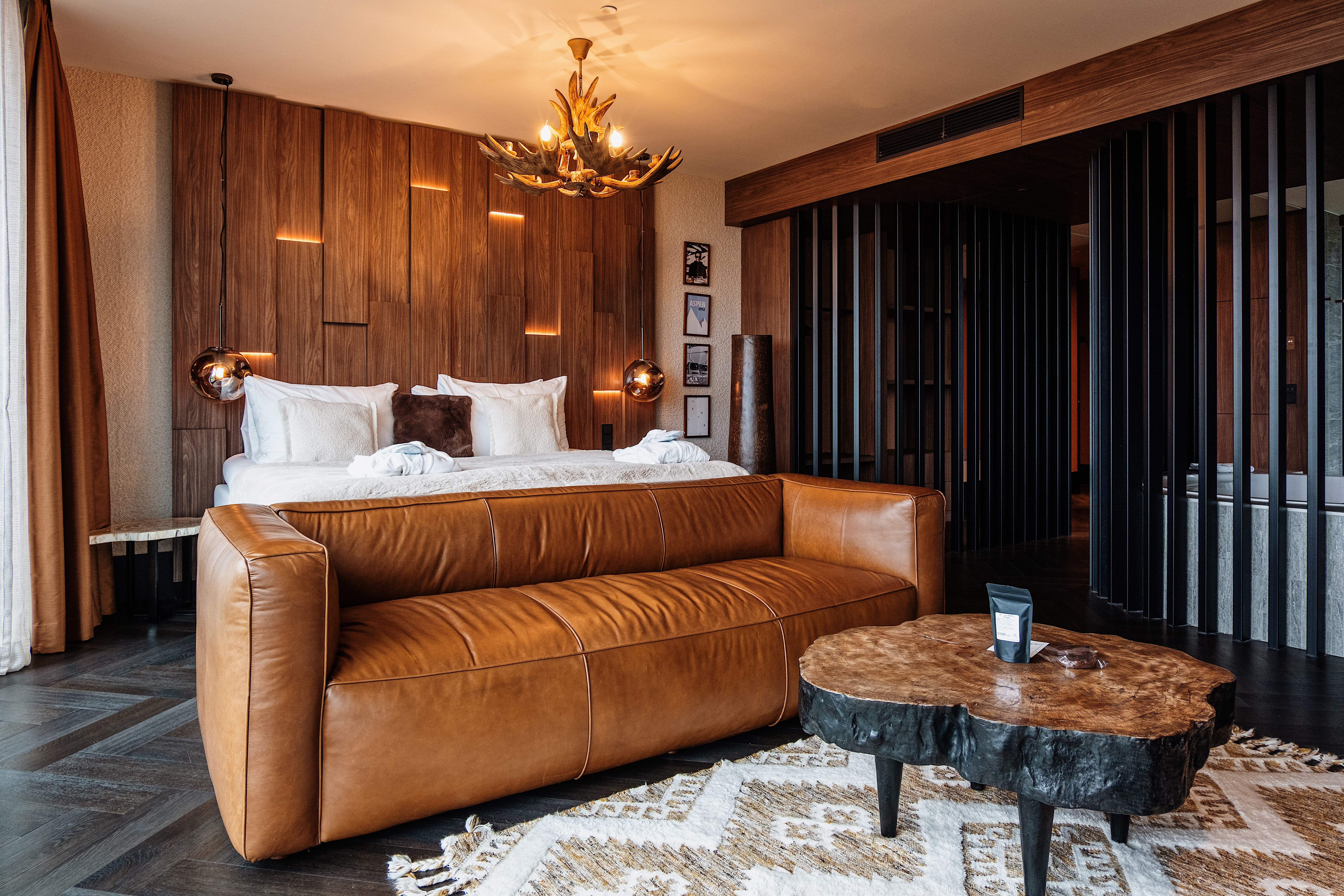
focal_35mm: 23
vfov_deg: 55.1
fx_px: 859
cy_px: 448
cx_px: 672
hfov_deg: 76.1
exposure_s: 1/8
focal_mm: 15
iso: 320
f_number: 8
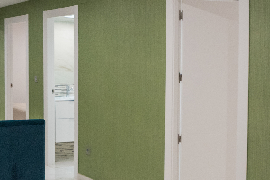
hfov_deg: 32.1
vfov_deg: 22.2
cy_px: 107
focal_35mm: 61
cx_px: 58
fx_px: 457
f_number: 5.6
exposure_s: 1/125
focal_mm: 24
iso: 2000
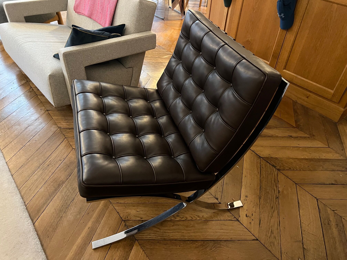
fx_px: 261
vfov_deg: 53.1
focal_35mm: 26
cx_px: 174
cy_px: 130
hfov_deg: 67.3
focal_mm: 5.7
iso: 640
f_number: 1.5
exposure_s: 1/30
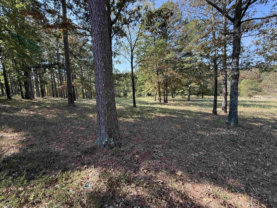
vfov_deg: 85.7
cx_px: 138
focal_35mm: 14
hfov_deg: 102.1
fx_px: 112
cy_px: 104
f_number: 2.2
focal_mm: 2.22
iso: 64
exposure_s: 1/284
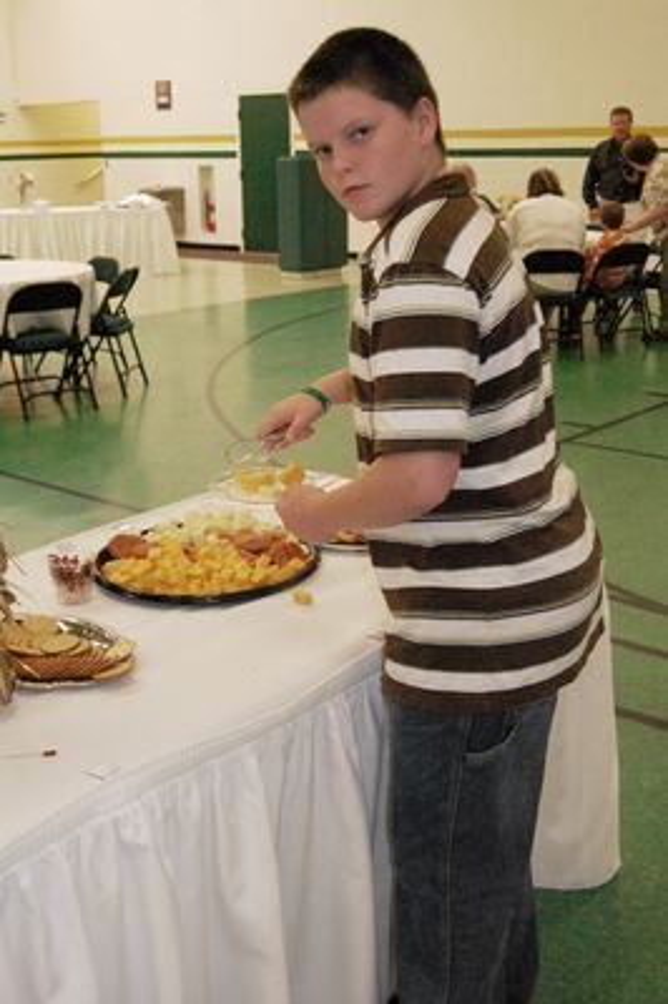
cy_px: 502
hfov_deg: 29.8
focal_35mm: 45
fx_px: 1255
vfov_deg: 43.6
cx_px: 334
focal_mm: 30
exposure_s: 1/60
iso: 1600
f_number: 5.6
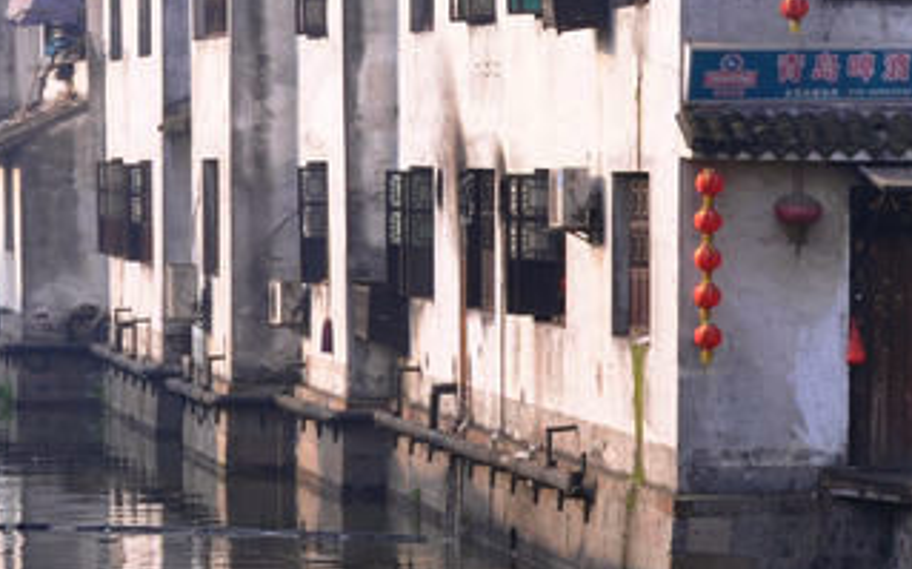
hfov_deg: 10.7
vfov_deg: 6.7
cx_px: 906
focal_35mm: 194
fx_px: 4830
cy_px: 319
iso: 200
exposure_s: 1/80
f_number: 11
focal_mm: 45
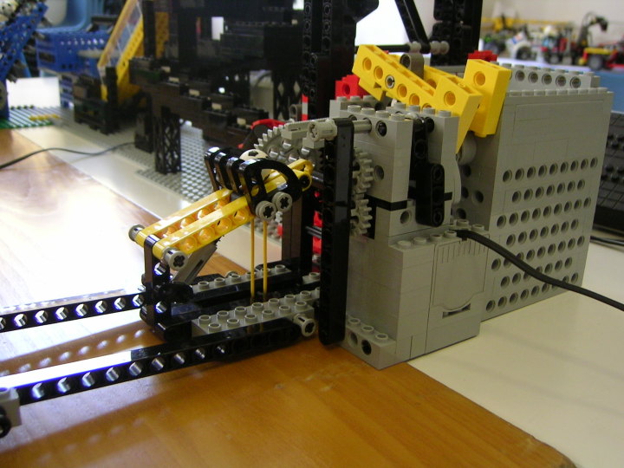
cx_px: 312
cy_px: 234
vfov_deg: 39.7
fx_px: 649
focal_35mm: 36
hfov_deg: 51.4
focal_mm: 5.6
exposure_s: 1/43.1
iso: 100
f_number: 2.8
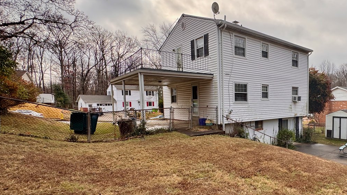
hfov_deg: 74.0
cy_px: 116
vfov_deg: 49.2
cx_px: 253
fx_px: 212
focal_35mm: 23
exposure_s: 1/223
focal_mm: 2.22
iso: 40
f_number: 2.2
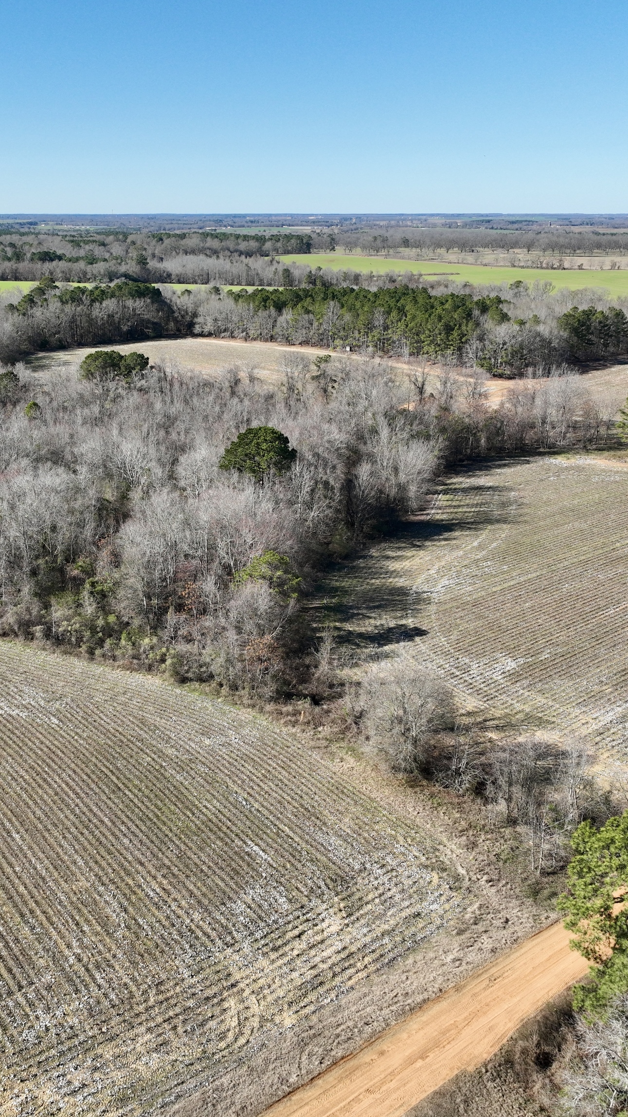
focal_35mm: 35
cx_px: 195
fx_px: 1036
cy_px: 557
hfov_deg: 33.3
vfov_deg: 56.6
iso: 140
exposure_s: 1/1600
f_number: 2.8
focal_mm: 12.29
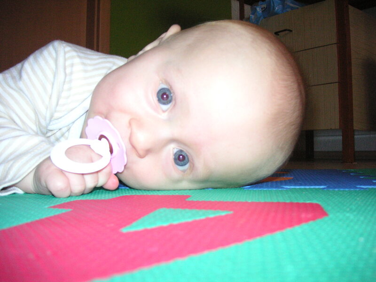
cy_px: 141
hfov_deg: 50.1
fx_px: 402
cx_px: 188
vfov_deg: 38.7
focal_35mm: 37
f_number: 2.8
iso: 160
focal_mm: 6.1
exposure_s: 1/45
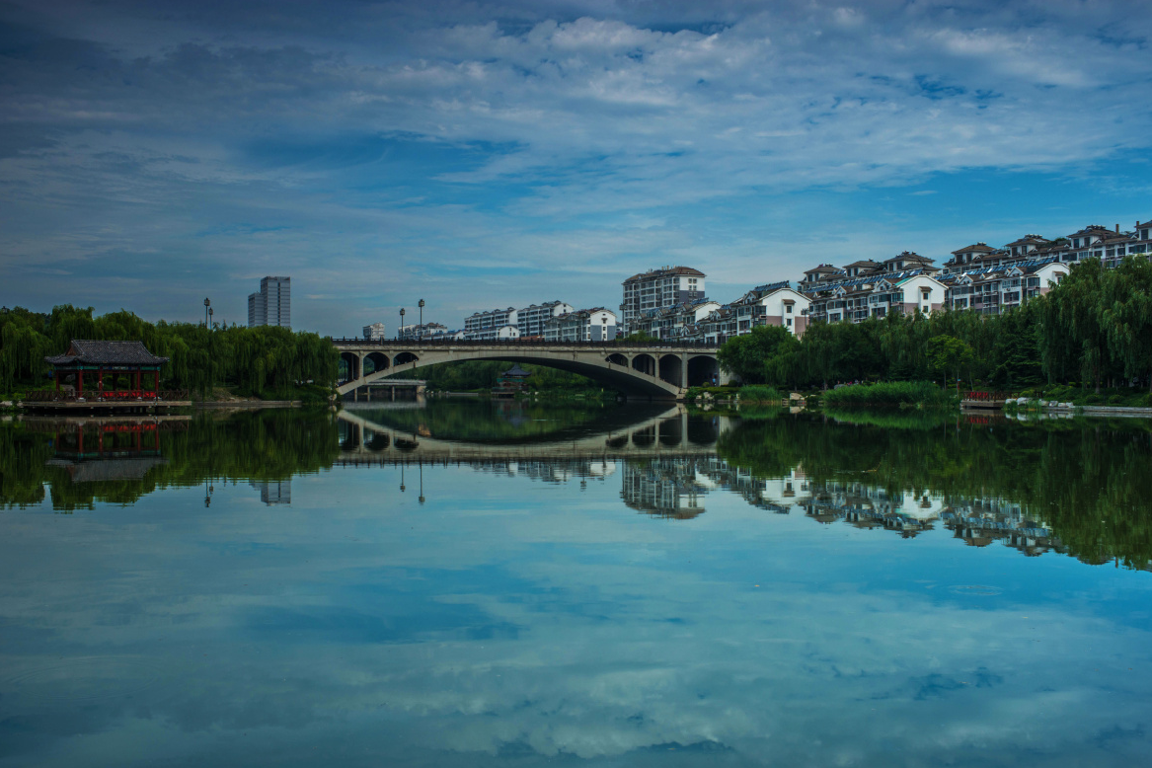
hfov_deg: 53.1
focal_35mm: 36
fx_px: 1152
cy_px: 391
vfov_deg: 36.9
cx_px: 564
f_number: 11
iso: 100
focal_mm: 35
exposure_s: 1/125
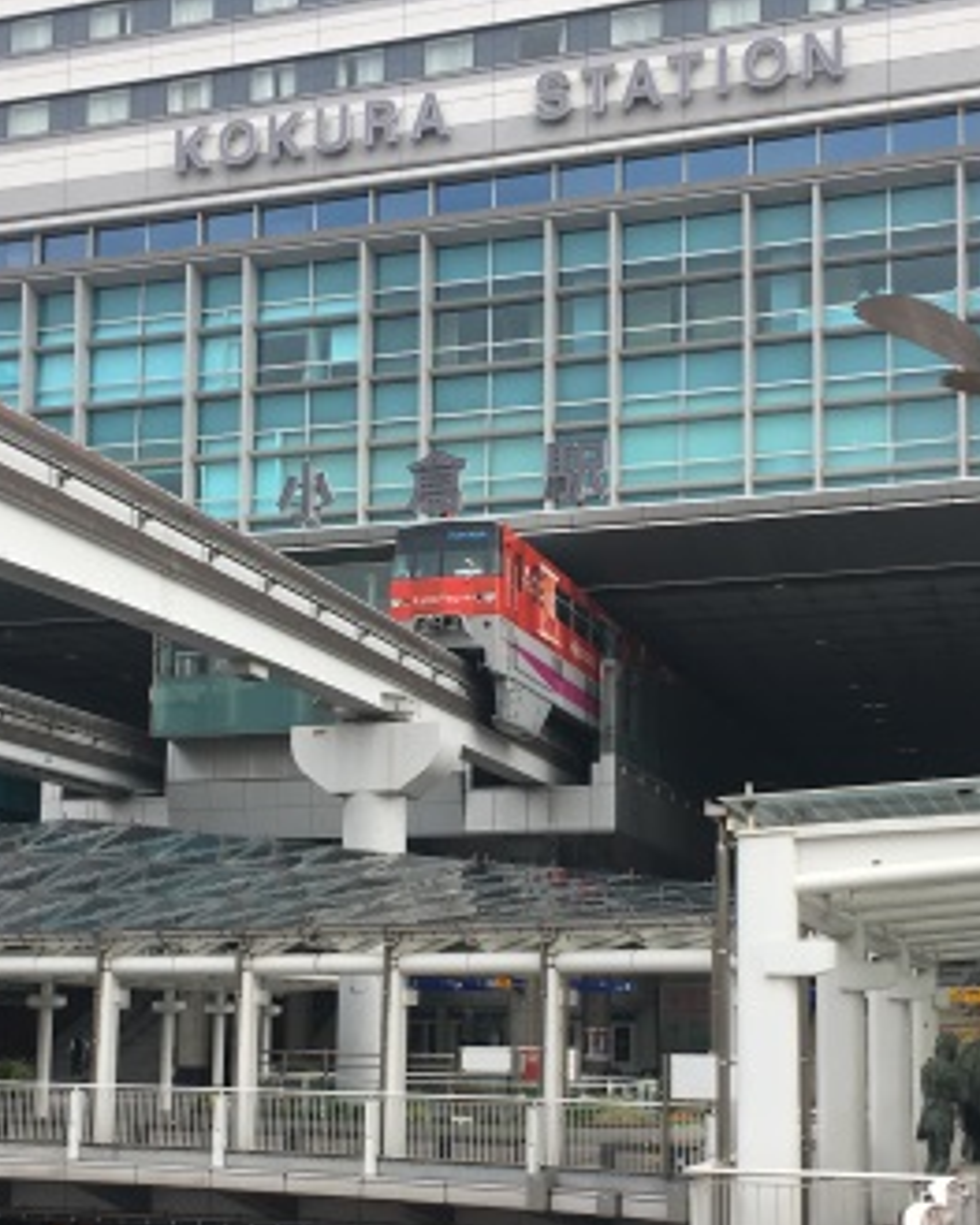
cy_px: 644
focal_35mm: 31
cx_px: 484
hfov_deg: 47.1
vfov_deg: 57.2
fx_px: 1124
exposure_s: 1/596
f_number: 2.2
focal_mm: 4.15
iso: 25
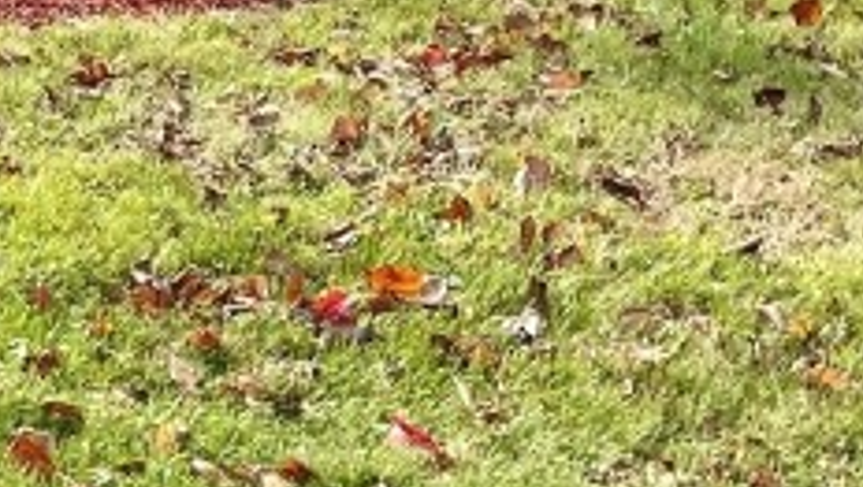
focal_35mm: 125
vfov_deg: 8.7
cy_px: -736
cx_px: -11
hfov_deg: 16.8
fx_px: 2863
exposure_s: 1/1949
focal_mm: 4.2
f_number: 1.6
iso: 32
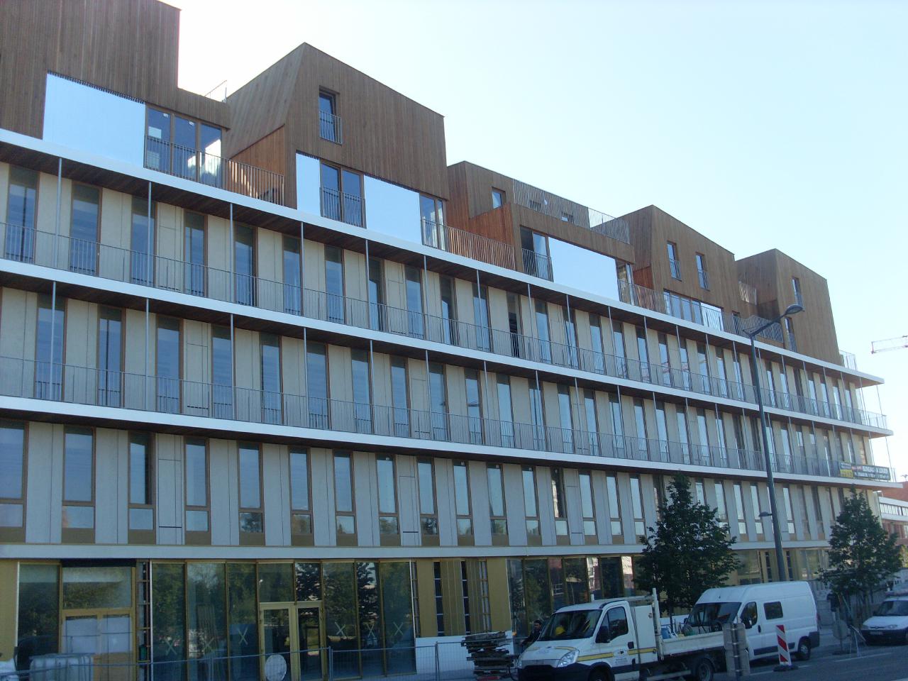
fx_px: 997
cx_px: 454
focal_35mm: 38
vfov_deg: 37.7
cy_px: 340
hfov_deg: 49.0
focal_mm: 6.3
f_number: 7.7
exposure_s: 1/125
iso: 80
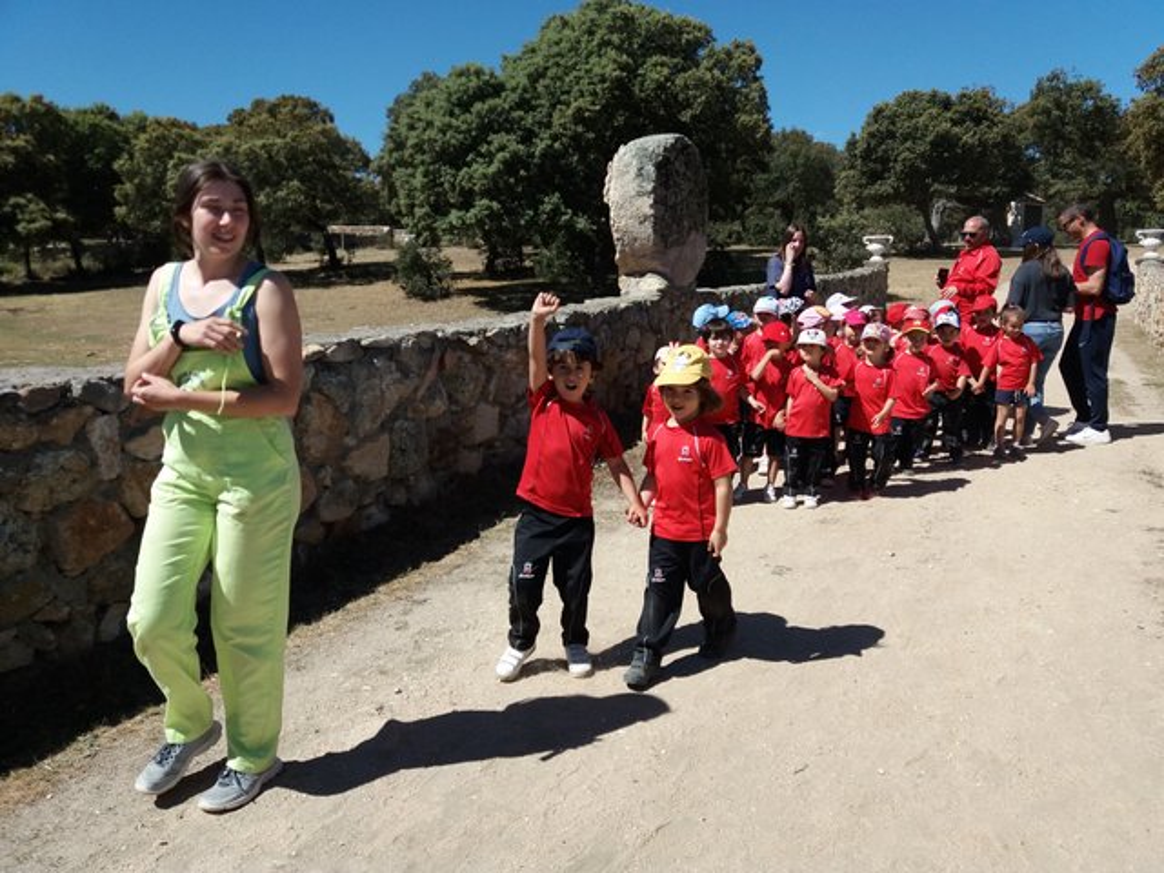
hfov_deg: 63.4
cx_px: 582
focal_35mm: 28
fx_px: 942
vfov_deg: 49.7
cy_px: 436
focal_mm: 3.7
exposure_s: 1/1873
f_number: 1.9
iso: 64
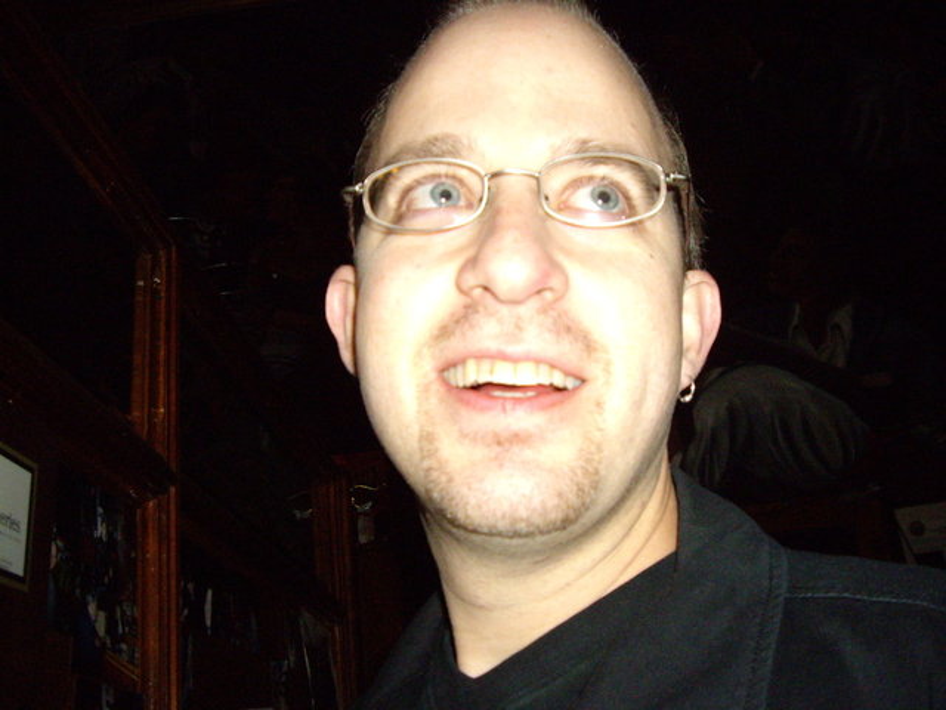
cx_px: 473
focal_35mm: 38
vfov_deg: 37.7
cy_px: 355
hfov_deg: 49.0
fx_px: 1038
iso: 400
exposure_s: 1/40
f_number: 2.7
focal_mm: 6.2
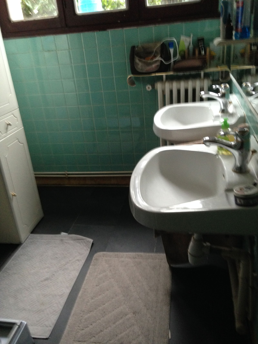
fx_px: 328
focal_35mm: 33
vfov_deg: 55.4
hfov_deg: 42.9
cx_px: 129
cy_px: 172
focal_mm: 4.12
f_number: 2.4
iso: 250
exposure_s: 1/20
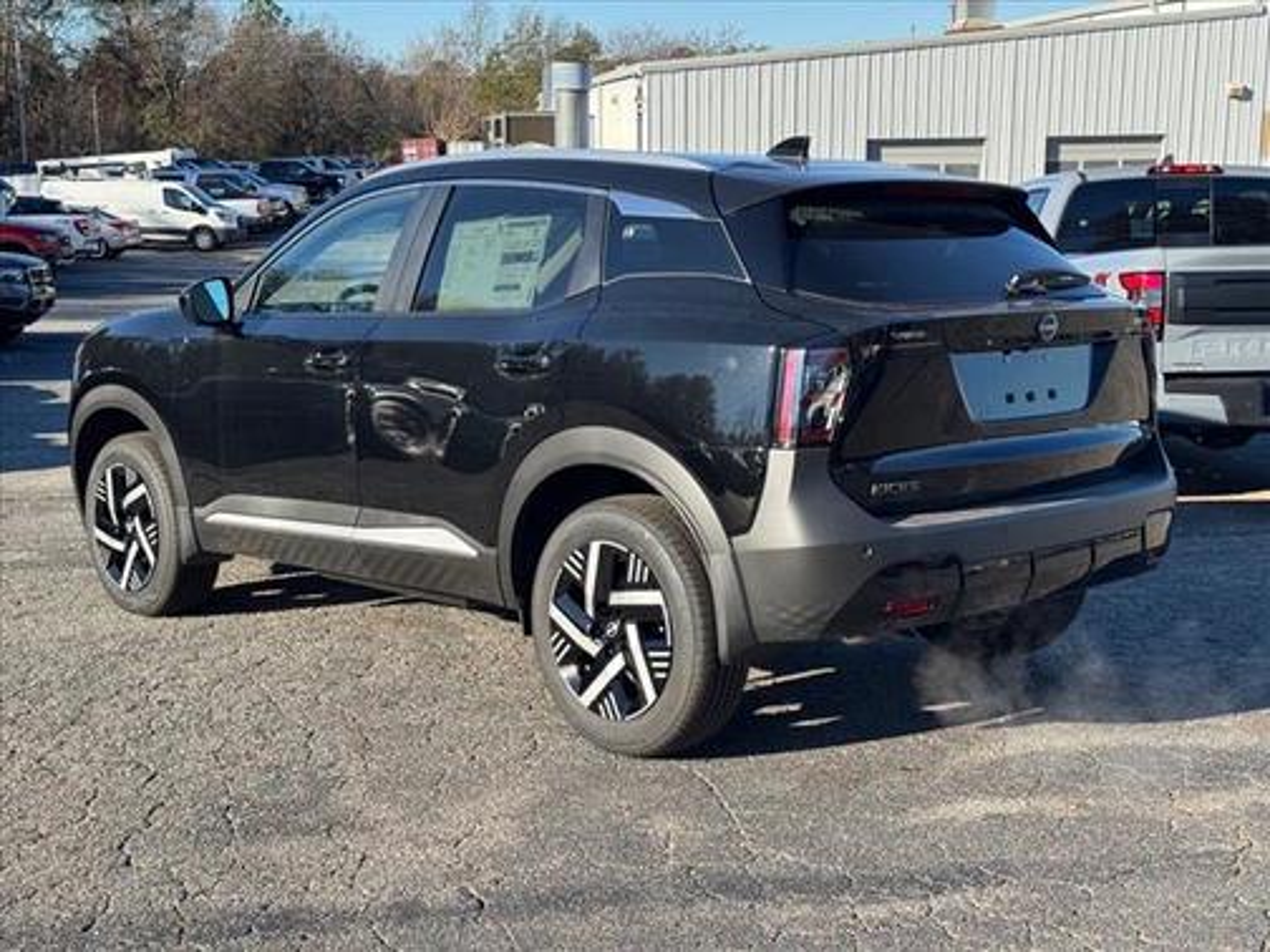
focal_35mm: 48
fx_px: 1761
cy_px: 476
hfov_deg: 39.7
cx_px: 635
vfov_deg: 30.3
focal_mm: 6.76
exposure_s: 1/1458
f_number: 1.78
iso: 64
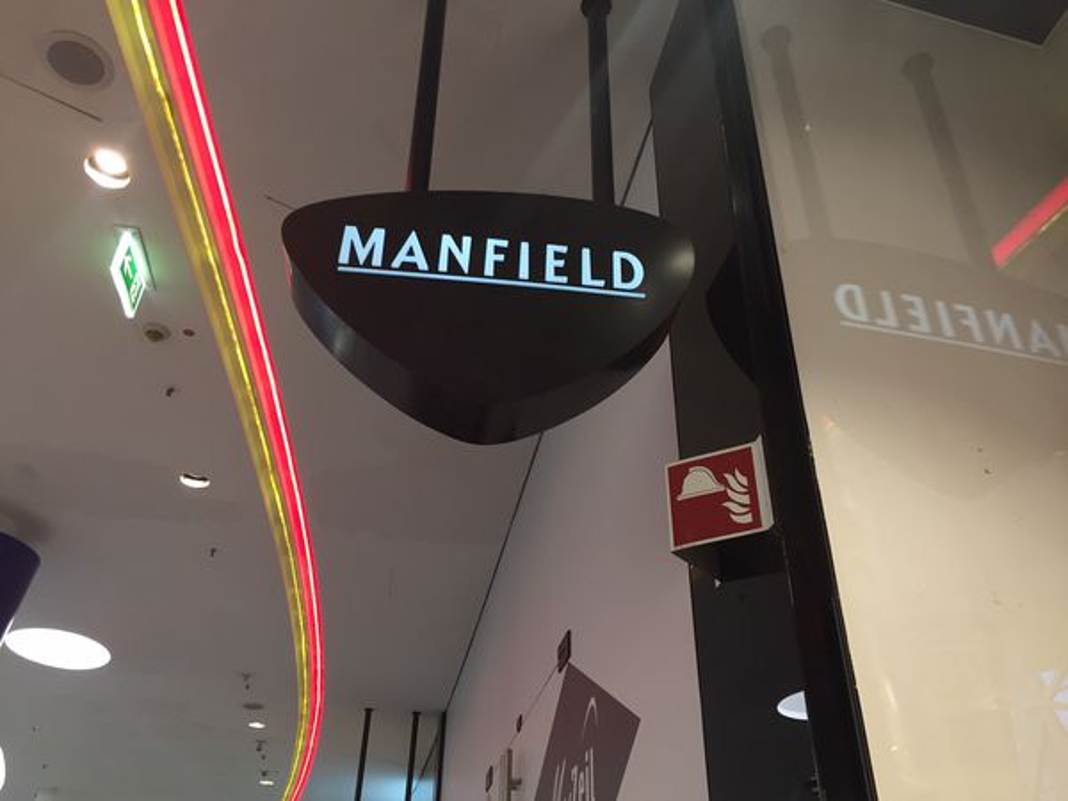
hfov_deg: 61.7
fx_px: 895
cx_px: 534
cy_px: 400
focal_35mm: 29
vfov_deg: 48.2
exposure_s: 1/33
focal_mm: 4.15
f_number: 2.2
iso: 100
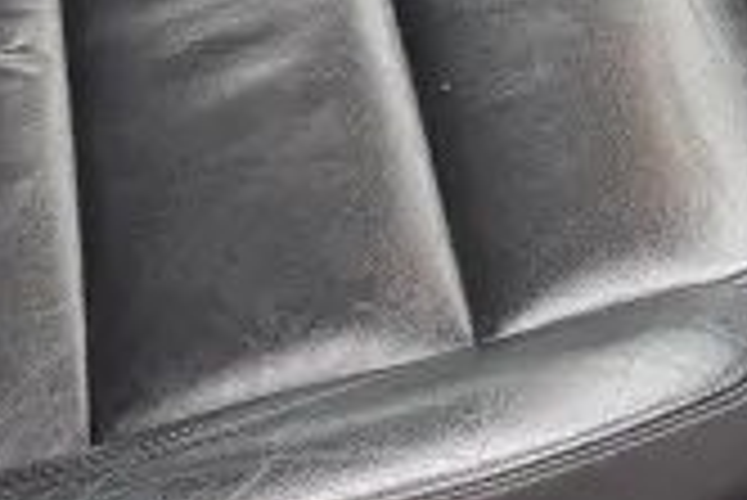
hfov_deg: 22.1
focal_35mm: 92
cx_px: 346
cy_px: -441
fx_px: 1911
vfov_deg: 13.2
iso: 509
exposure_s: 1/50
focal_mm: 5.56
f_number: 1.8
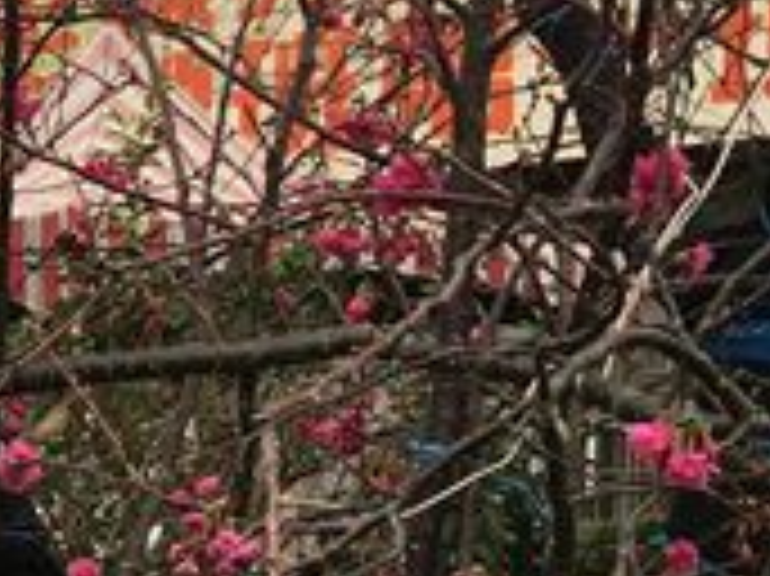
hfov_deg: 12.8
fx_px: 3023
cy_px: 675
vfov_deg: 10.7
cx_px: -734
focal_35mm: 136
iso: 25
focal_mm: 4.15
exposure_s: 1/605
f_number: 2.2
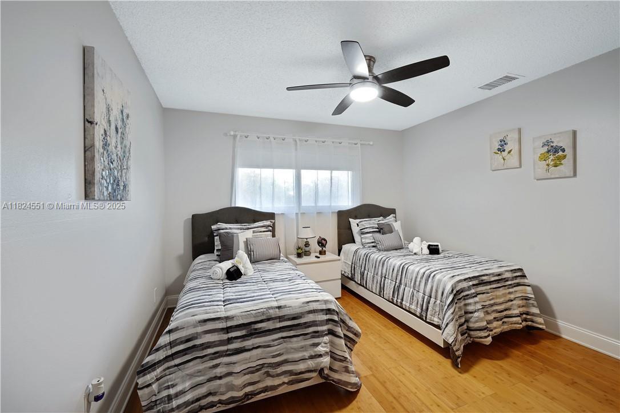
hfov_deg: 100.4
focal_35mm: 15
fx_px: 258
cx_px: 310
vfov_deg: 77.3
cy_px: 206
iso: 200
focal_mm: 15
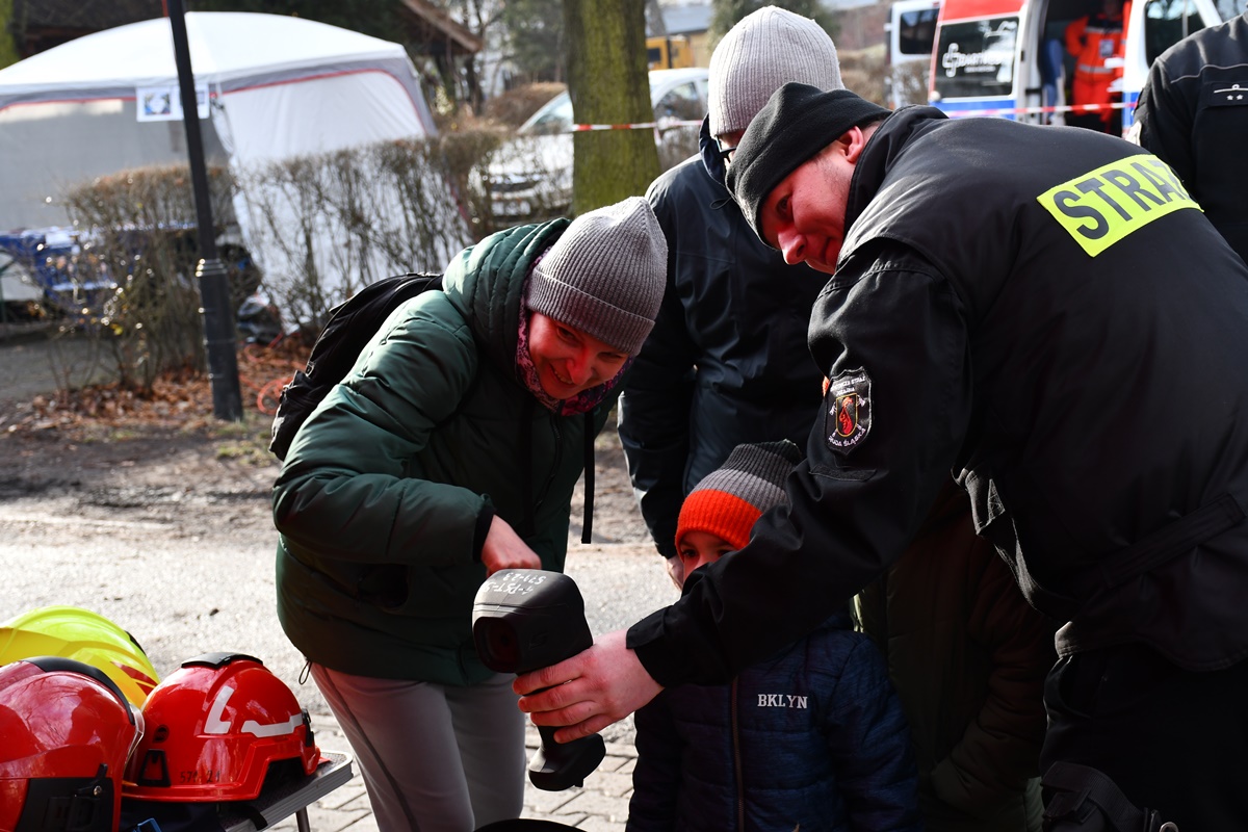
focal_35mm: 57
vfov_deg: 23.8
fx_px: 1976
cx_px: 624
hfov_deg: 35.1
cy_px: 416
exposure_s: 1/250
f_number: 5
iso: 400
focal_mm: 38
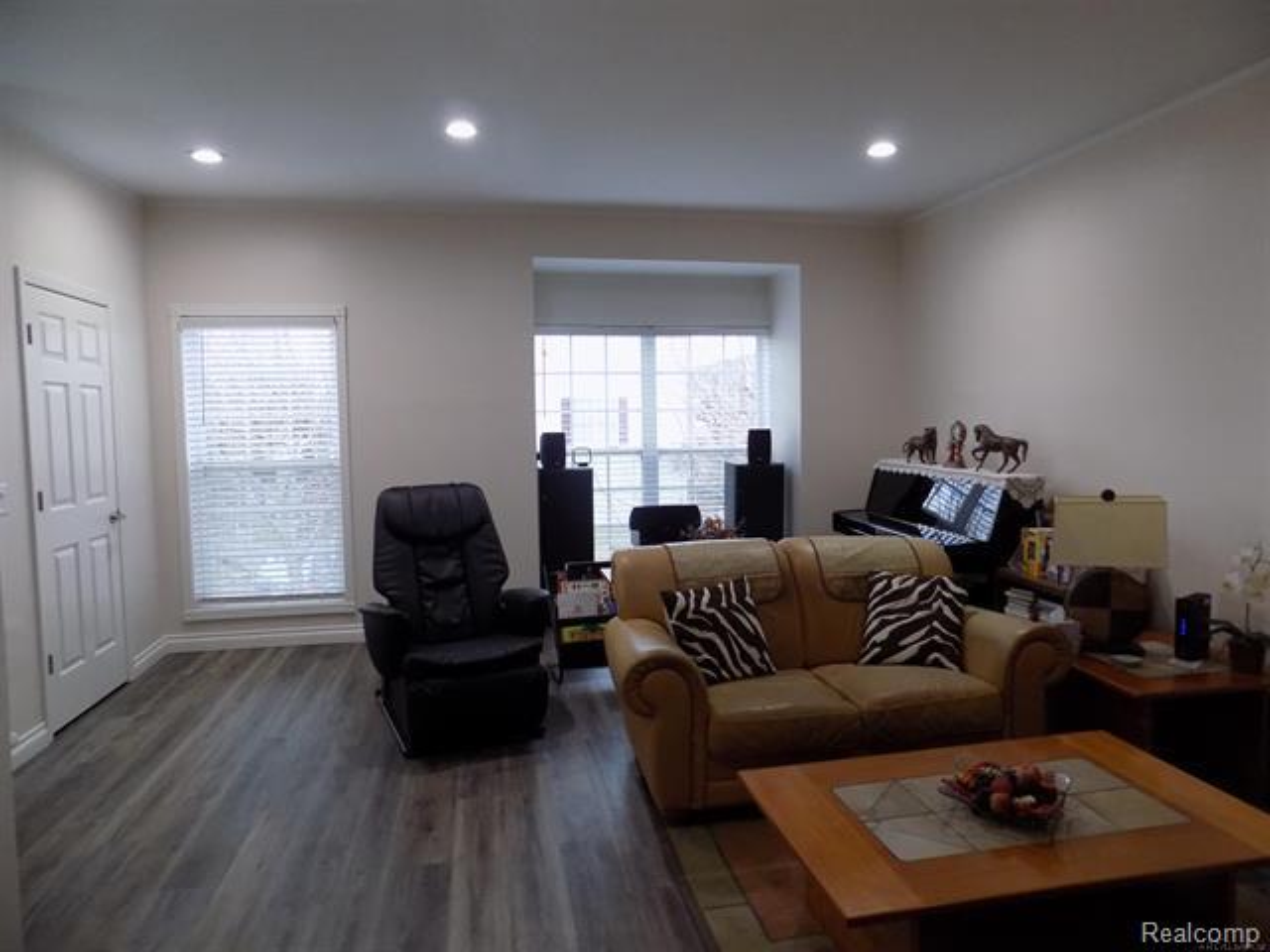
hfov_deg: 73.9
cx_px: 635
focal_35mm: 23
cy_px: 476
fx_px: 844
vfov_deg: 58.9
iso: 200
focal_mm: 4
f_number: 3.1
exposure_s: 1/30
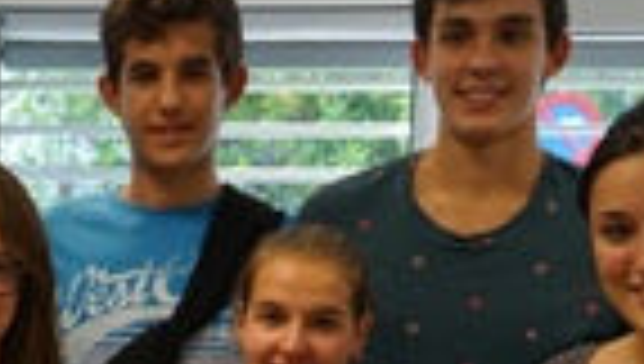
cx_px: -86
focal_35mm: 131
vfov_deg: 8.6
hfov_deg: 15.8
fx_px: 2241
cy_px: 820
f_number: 5.6
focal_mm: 28
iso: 400
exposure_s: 1/30
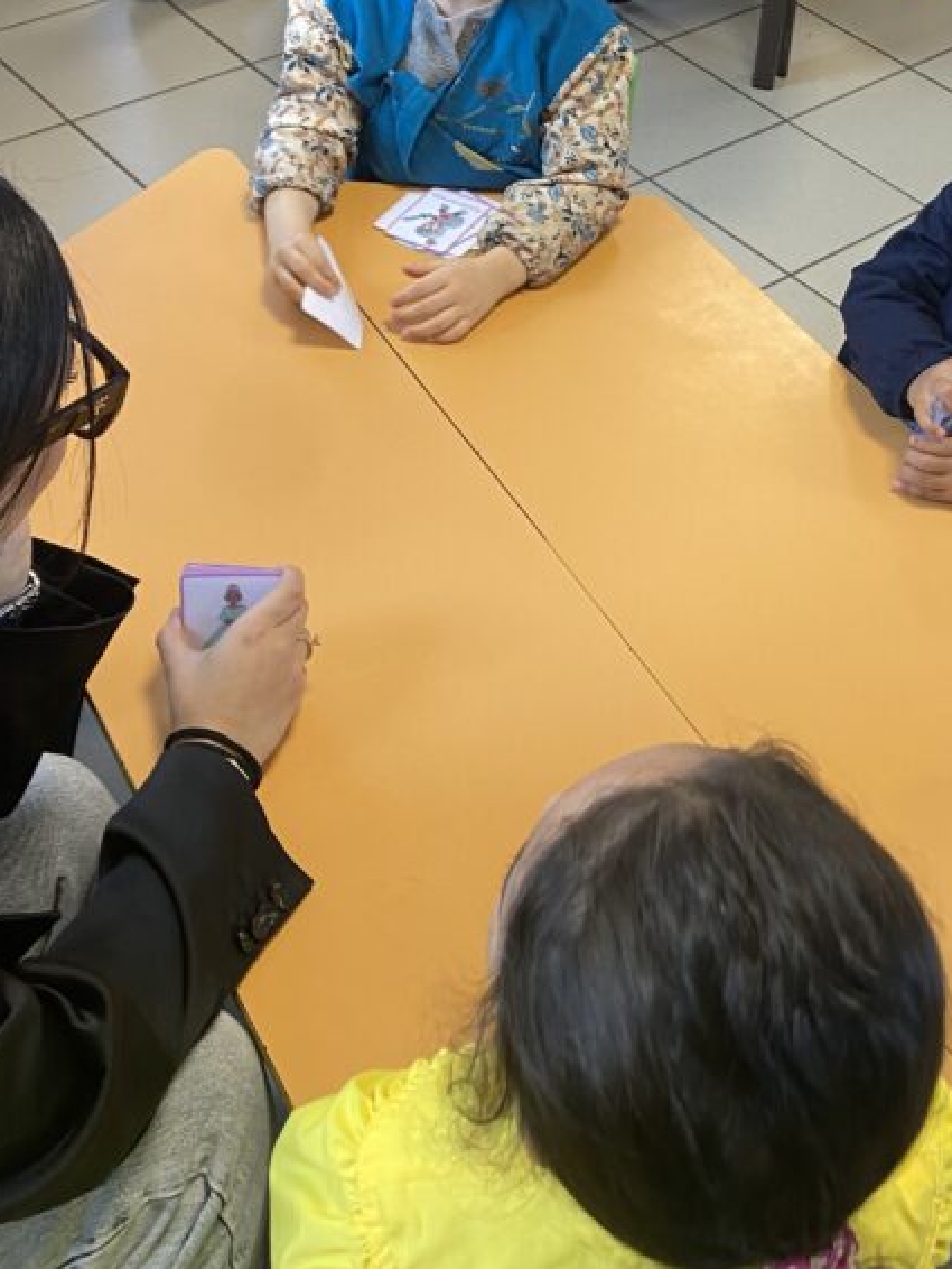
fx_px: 1722
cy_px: 341
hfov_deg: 30.4
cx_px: 703
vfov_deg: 39.5
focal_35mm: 47
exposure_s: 1/50
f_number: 1.8
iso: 80
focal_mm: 4.25
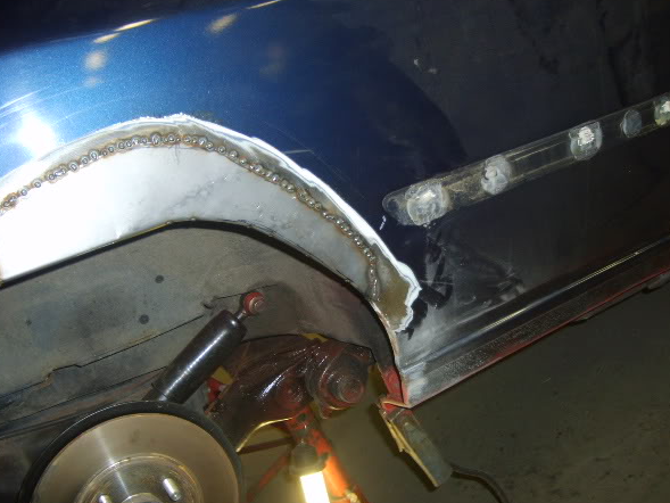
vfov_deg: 37.7
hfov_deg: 49.0
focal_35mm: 38
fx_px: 736
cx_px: 332
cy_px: 265
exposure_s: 1/45
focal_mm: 5.8
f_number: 2.8
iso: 100
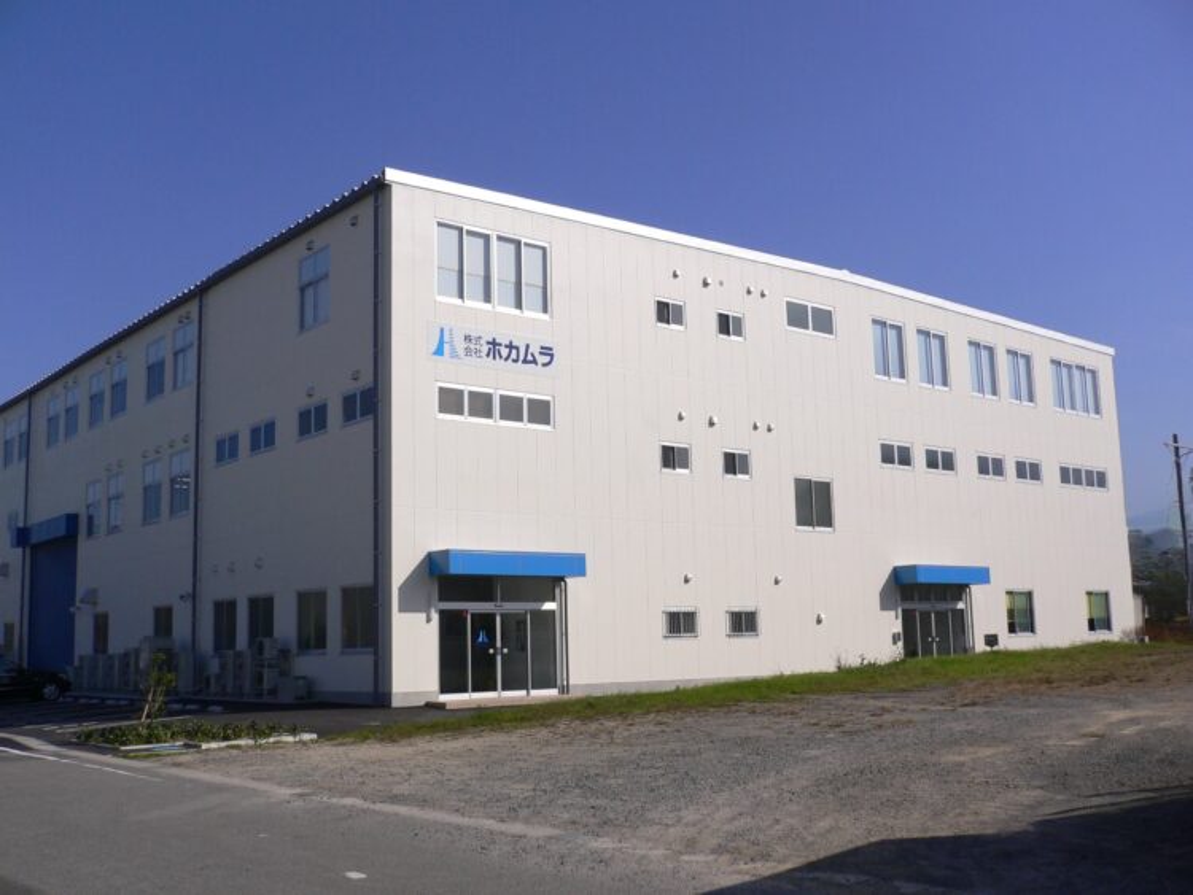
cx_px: 596
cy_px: 448
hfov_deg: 52.6
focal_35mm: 35
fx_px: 1207
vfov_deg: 40.7
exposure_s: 1/640
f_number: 5.6
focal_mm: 5.8
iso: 80
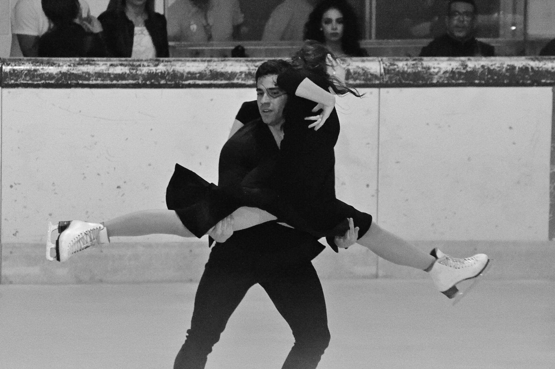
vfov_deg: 3.0
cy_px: 184
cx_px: 278
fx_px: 6929
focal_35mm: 450
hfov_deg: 4.6
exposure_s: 1/500
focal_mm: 300
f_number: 5.6
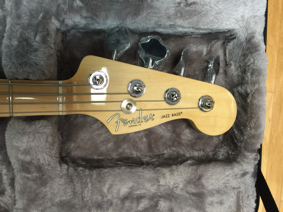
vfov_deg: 48.2
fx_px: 237
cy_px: 106
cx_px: 142
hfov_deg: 61.7
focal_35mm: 29
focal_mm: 4.15
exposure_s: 1/15
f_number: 2.2
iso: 80
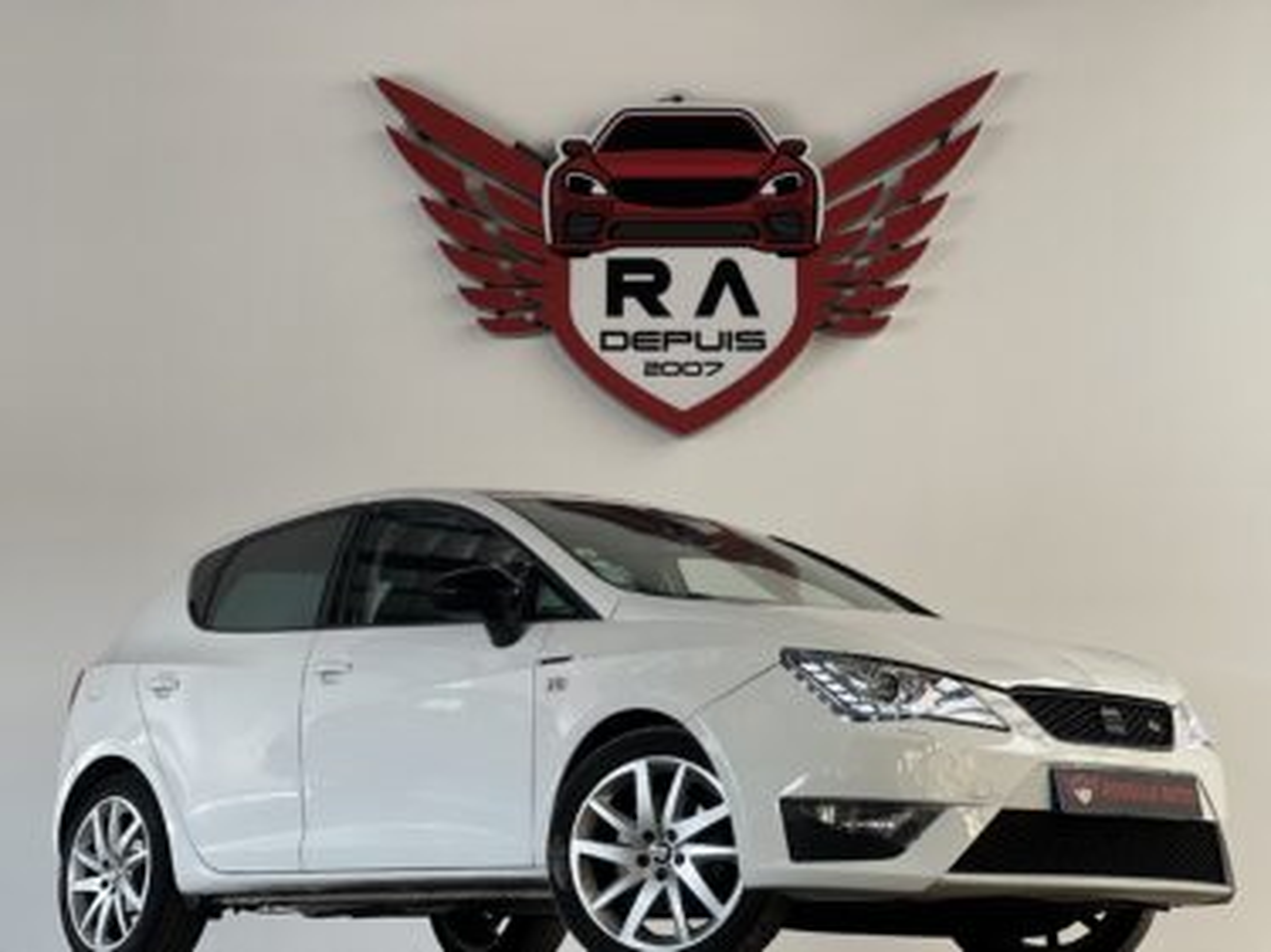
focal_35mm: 77
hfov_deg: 25.3
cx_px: 636
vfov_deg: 19.1
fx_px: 2826
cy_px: 476
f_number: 2.8
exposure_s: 1/121
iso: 100
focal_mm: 9
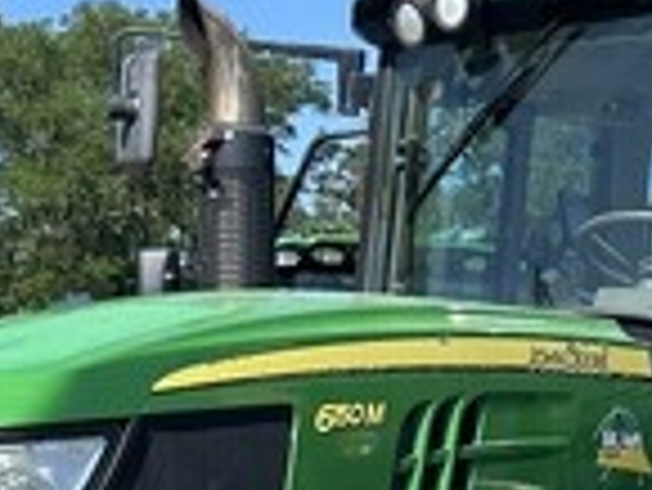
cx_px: 483
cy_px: 629
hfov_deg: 16.7
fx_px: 2206
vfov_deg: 12.3
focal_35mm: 117
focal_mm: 5.7
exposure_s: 1/2045
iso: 50
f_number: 1.5
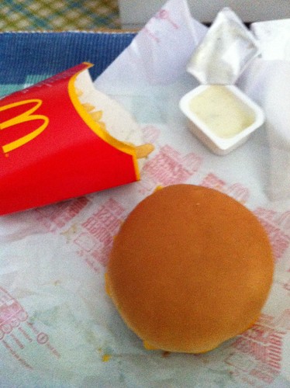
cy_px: 194
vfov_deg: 52.7
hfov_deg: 40.6
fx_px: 392
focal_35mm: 35
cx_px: 145
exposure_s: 1/15
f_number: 2.8
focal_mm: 3.85
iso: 640
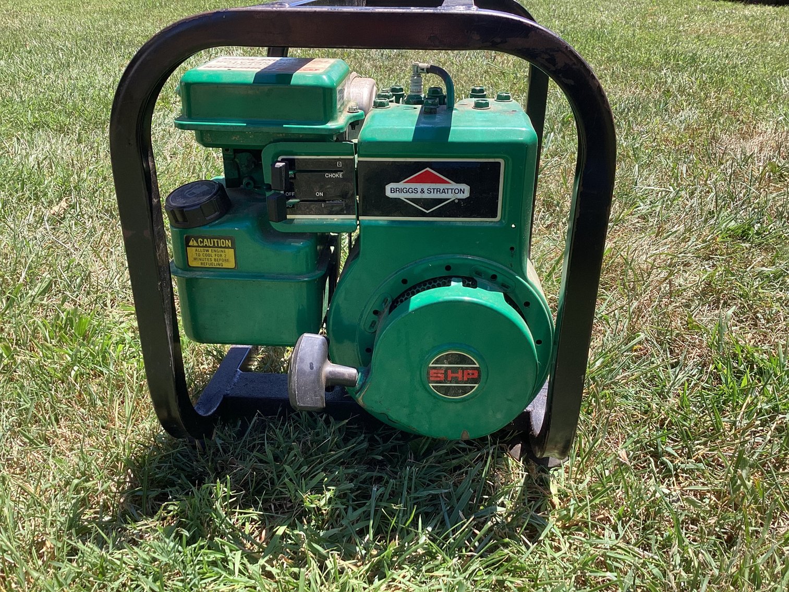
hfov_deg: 58.3
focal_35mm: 31
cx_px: 394
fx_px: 707
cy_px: 296
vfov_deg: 45.4
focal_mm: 3.3
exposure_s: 1/256
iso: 25
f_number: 2.4
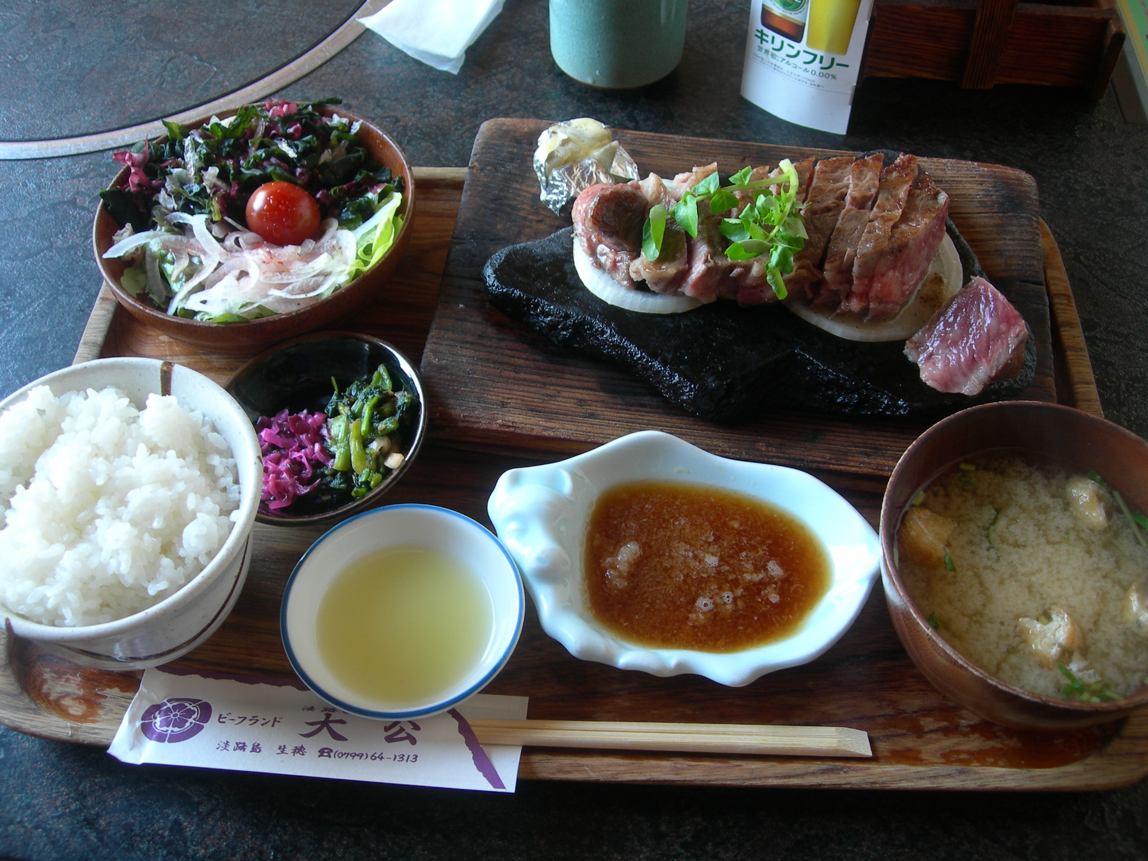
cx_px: 574
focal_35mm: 38
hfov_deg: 49.0
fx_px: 1260
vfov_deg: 37.7
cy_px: 430
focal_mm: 7.8
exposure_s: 1/16.5
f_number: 2.8
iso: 50
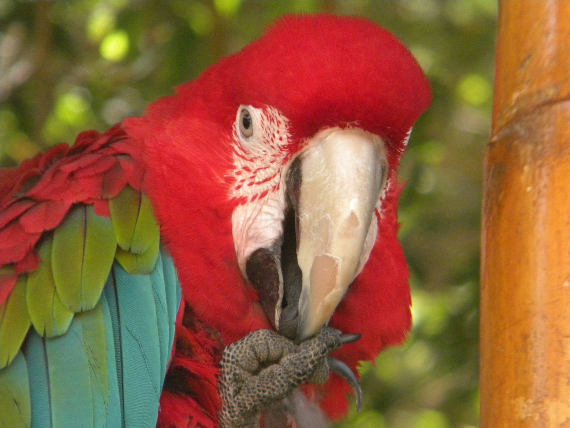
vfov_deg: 3.6
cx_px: 285
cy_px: 214
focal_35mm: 414
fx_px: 6817
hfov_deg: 4.8
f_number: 5.4
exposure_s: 1/282
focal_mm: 75
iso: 699
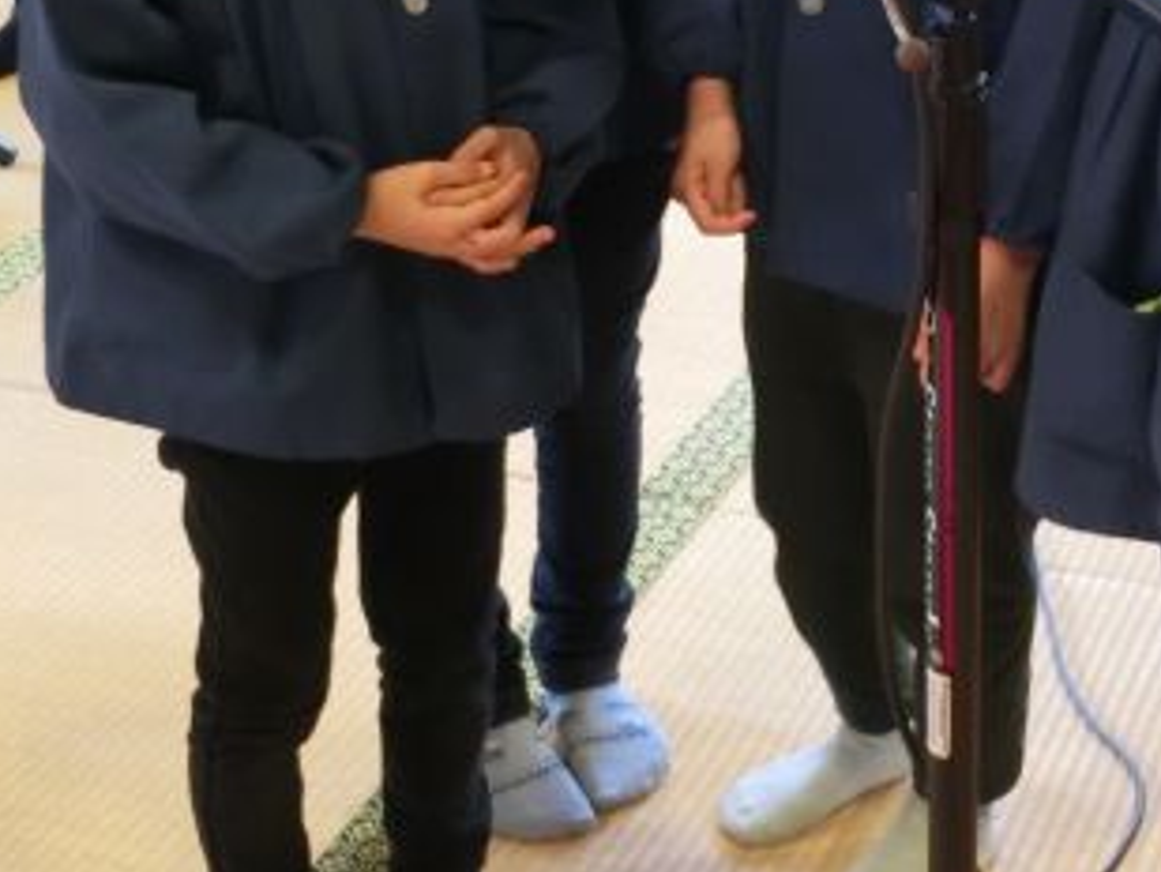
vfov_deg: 17.5
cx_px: 844
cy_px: -36
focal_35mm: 82
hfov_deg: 23.6
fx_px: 2751
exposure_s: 1/20
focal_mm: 6.9
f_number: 4.1
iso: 800
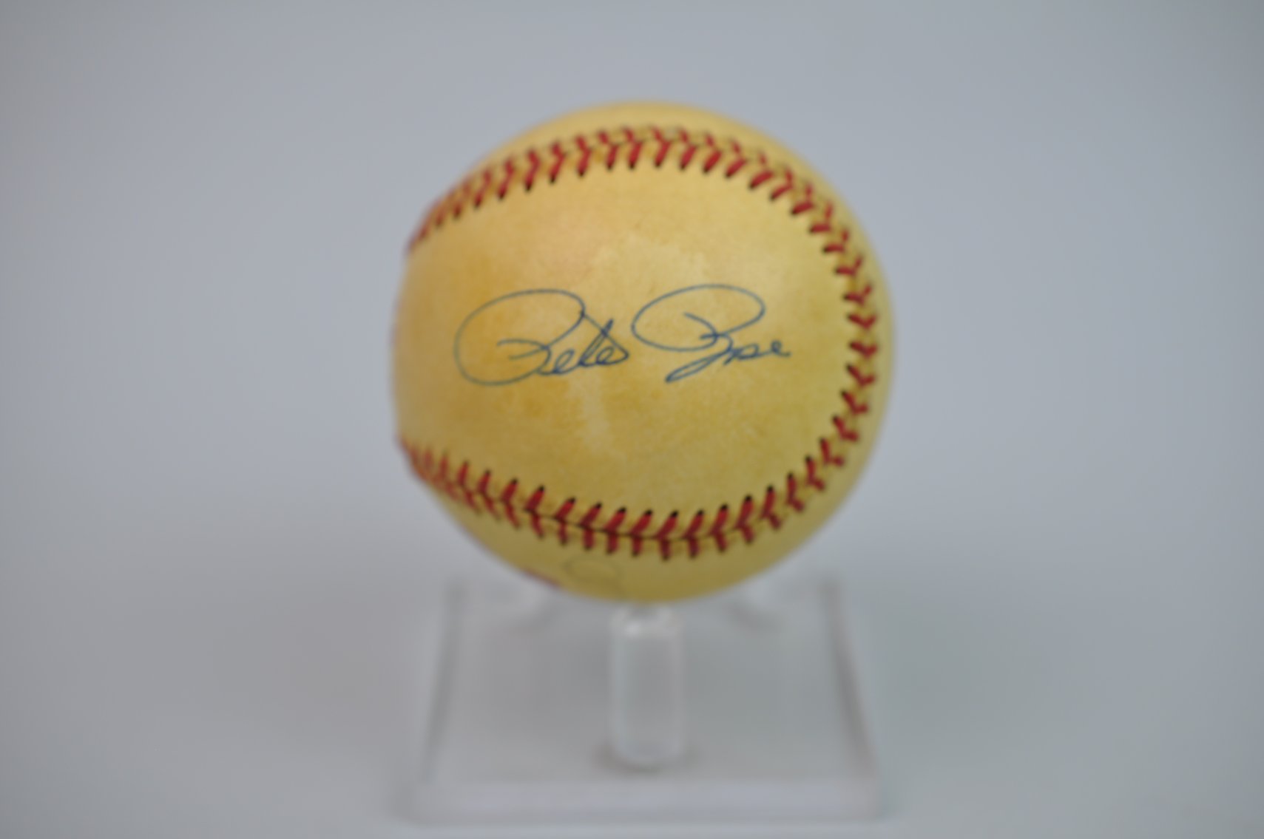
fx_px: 2104
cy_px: 420
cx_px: 632
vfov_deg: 22.6
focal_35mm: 60
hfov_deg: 33.4
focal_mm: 40
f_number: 4
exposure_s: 1/60
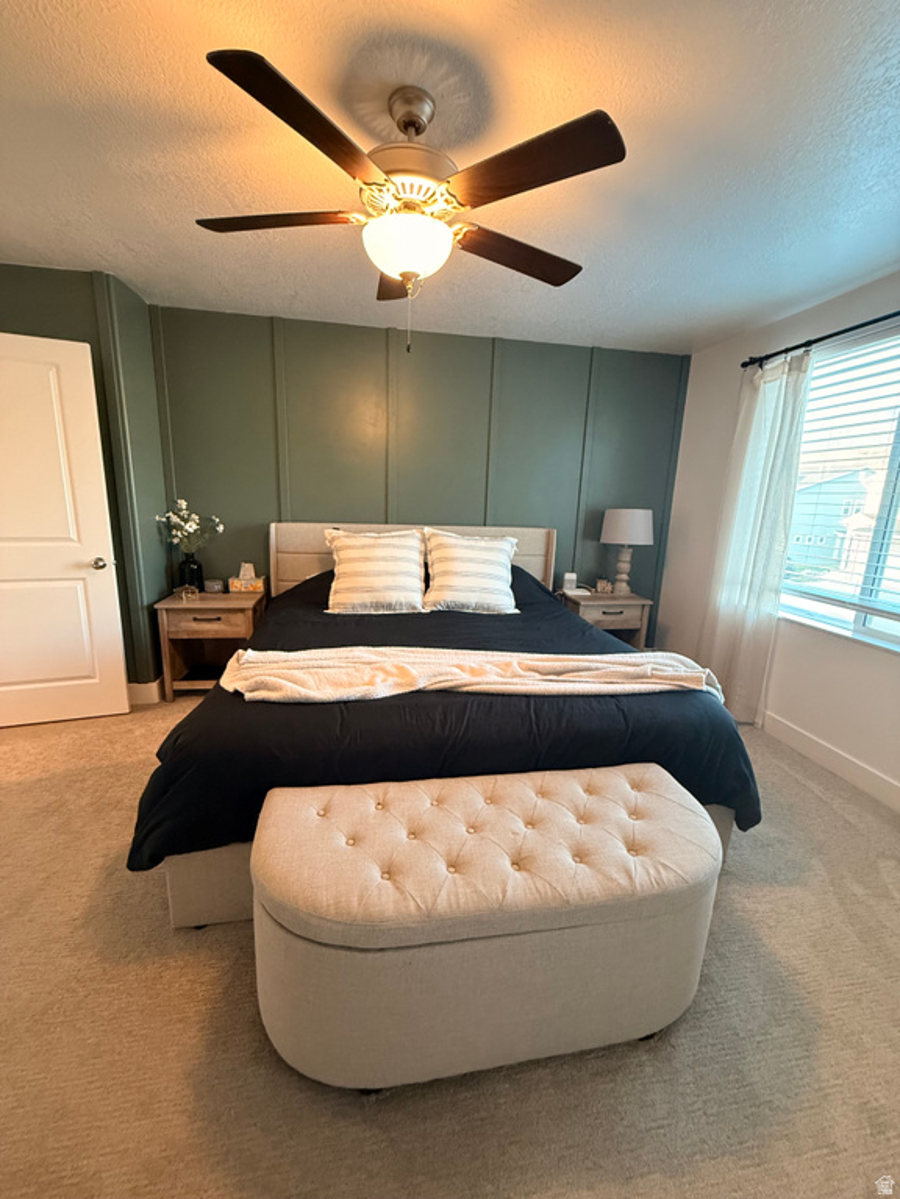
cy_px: 600
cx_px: 450
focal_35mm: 14
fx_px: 485
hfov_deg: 85.7
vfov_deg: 102.1
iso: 640
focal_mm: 2.22
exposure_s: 1/60
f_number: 2.2
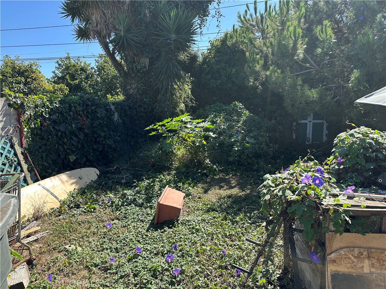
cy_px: 144
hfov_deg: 71.6
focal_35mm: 24
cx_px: 193
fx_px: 268
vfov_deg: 56.8
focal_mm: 6.86
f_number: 1.78
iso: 80
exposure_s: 1/1412
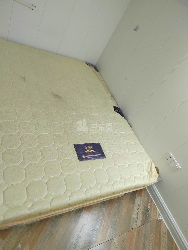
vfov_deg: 73.9
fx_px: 167
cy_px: 125
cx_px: 94
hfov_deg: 58.9
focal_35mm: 23
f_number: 1.9
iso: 1953
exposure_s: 1/100
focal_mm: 5.52
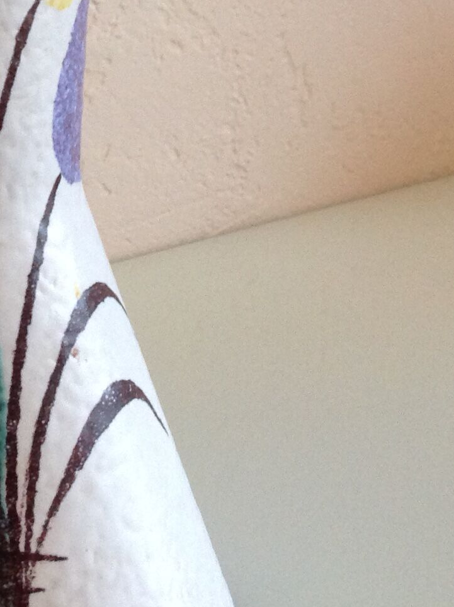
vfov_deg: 20.6
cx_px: -86
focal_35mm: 94
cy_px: 118
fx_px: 1648
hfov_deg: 15.2
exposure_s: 1/17
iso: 160
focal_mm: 4.28
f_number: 2.4
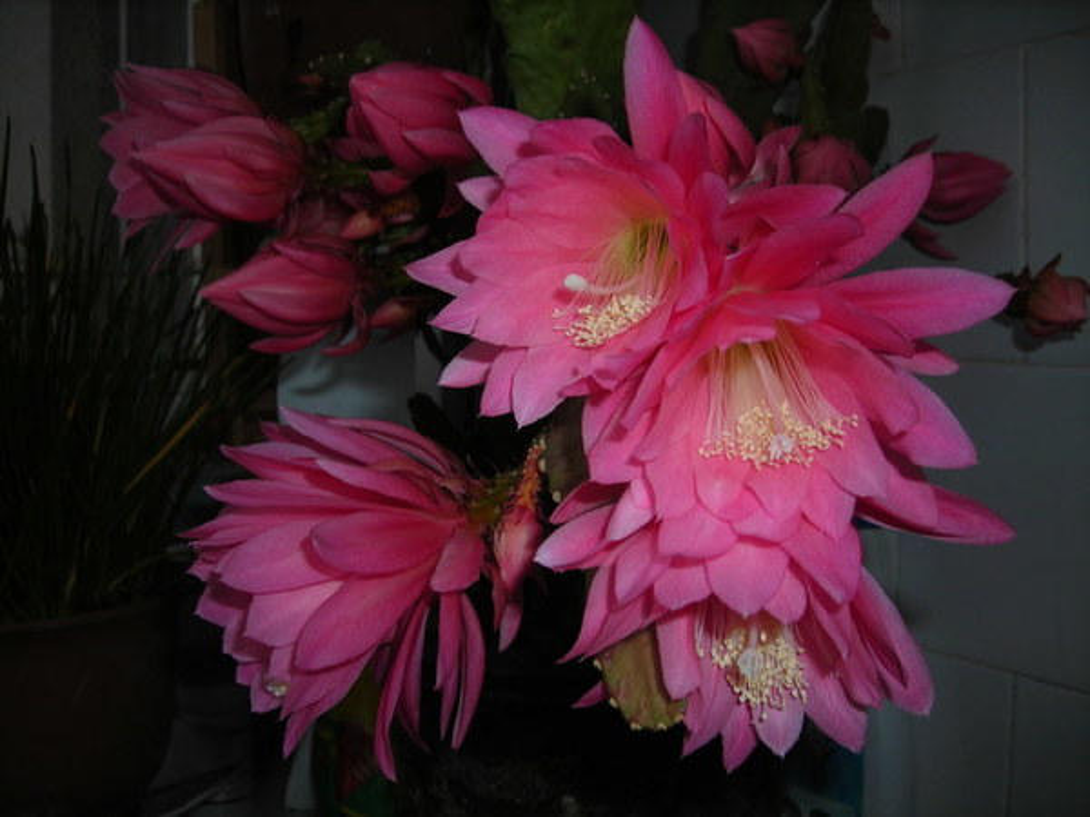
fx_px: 1197
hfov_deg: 49.0
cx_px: 545
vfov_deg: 37.7
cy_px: 408
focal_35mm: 38
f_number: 3.2
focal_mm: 6.3
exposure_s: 1/60.1
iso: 50
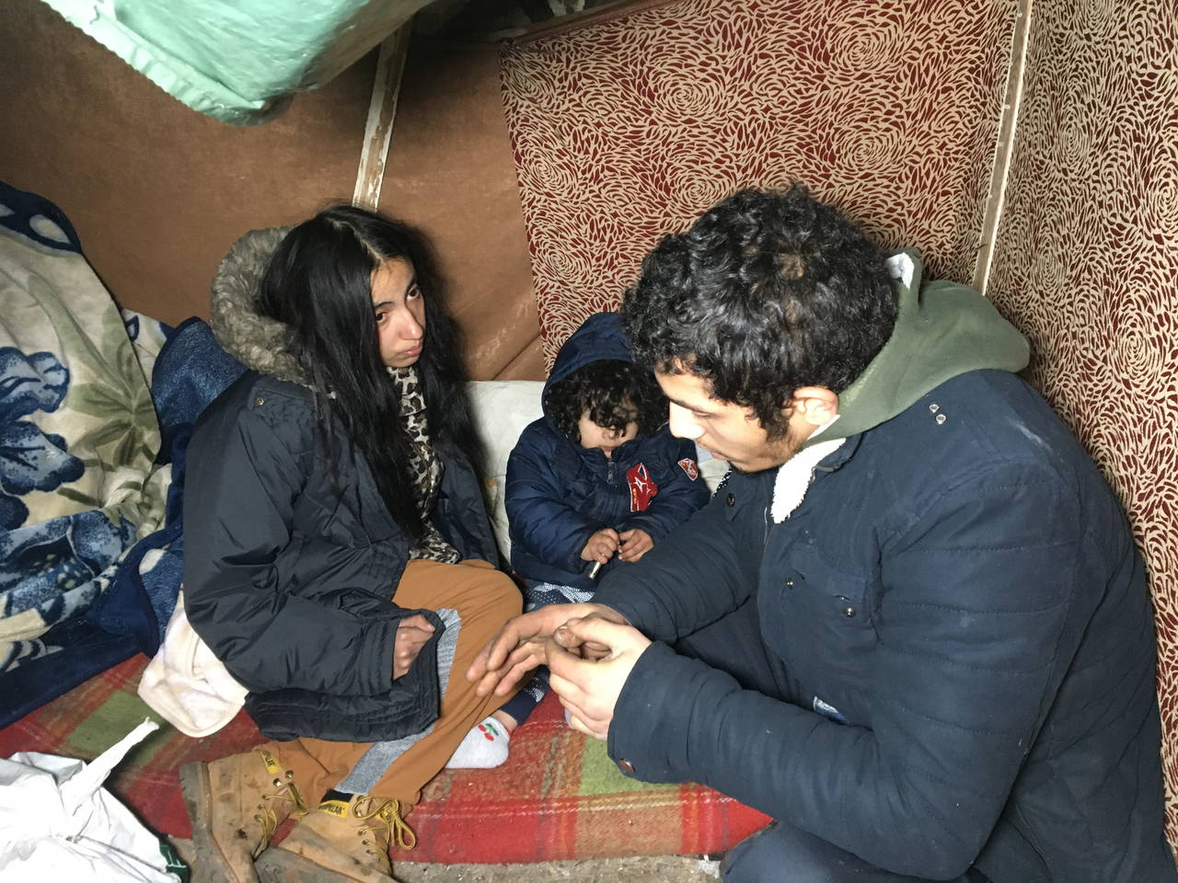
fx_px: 987
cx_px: 589
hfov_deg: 61.7
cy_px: 442
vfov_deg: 48.2
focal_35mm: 29
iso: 200
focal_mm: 4.15
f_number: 2.2
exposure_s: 1/20
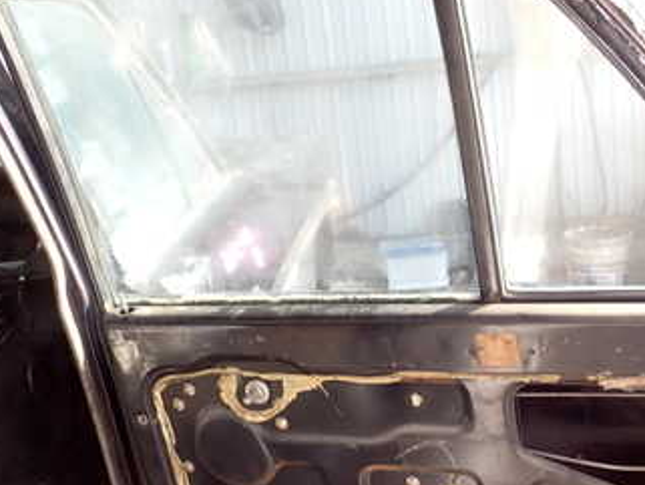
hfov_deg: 33.6
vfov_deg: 26.0
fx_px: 1044
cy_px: 330
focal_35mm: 56
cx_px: 492
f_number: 3.2
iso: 100
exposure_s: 1/60
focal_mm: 5.4
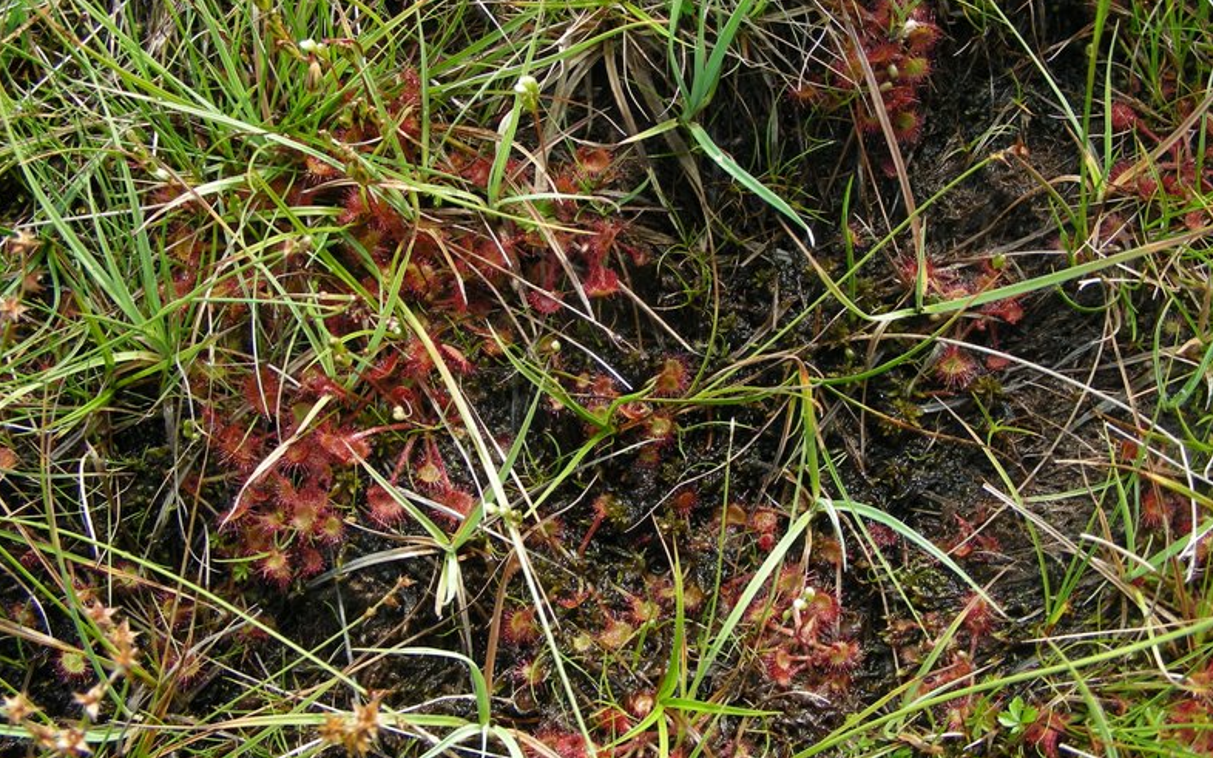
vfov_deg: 31.2
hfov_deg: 48.2
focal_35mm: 41
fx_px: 1355
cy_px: 358
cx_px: 614
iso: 50
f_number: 3.5
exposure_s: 1/38.6
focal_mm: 6.3
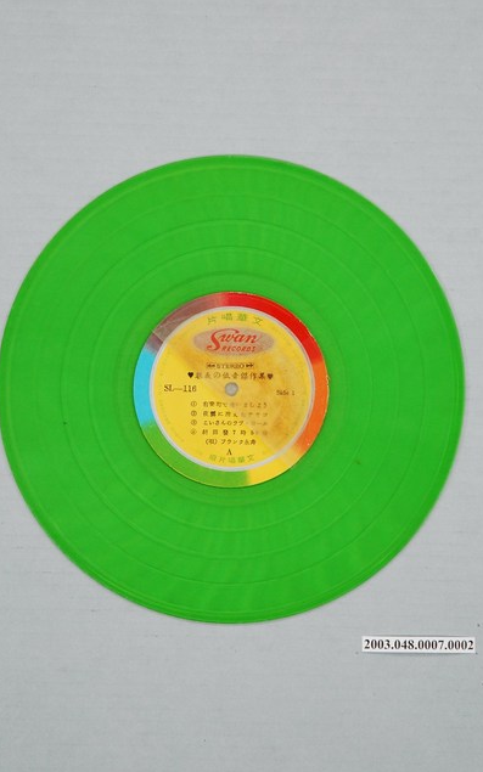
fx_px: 2274
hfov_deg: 12.1
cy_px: 387
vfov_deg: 19.3
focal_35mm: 108
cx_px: 232
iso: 320
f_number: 4.5
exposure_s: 1/40
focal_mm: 70
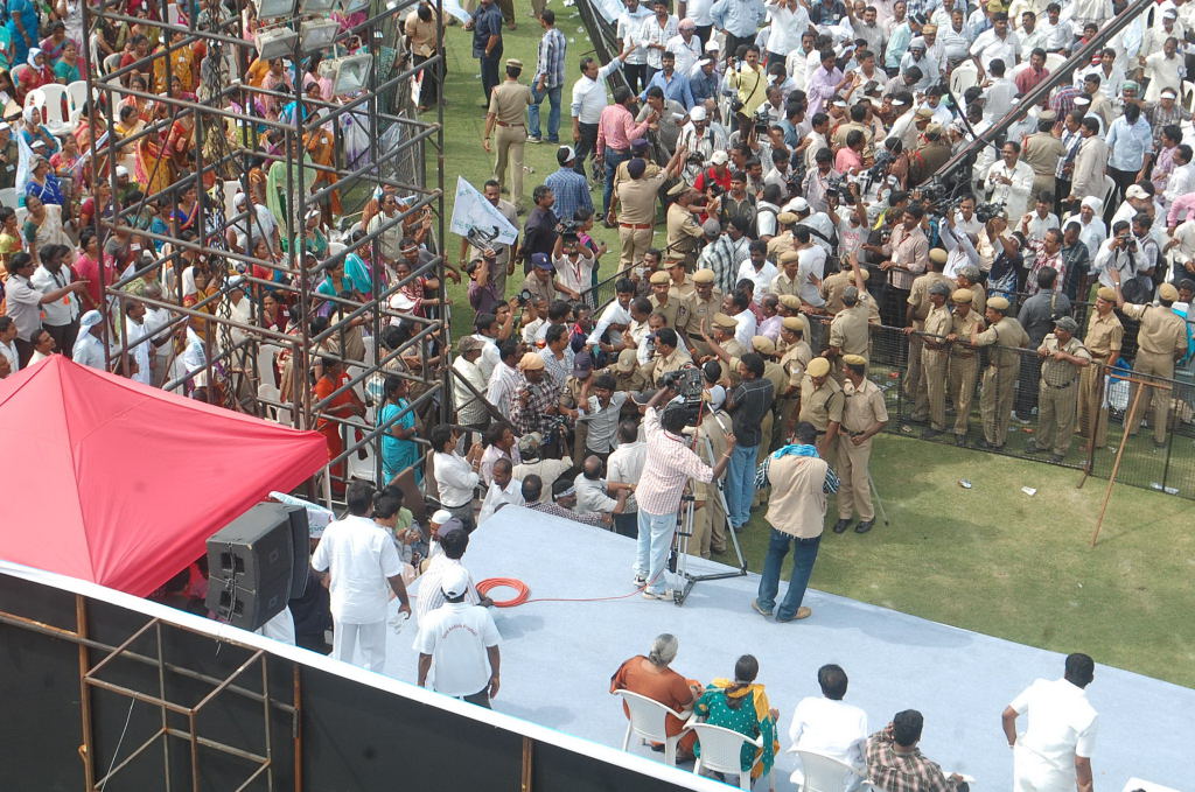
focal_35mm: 82
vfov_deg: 16.5
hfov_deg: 24.7
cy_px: 396
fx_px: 2734
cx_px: 598
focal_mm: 55
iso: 400
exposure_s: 1/250
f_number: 8
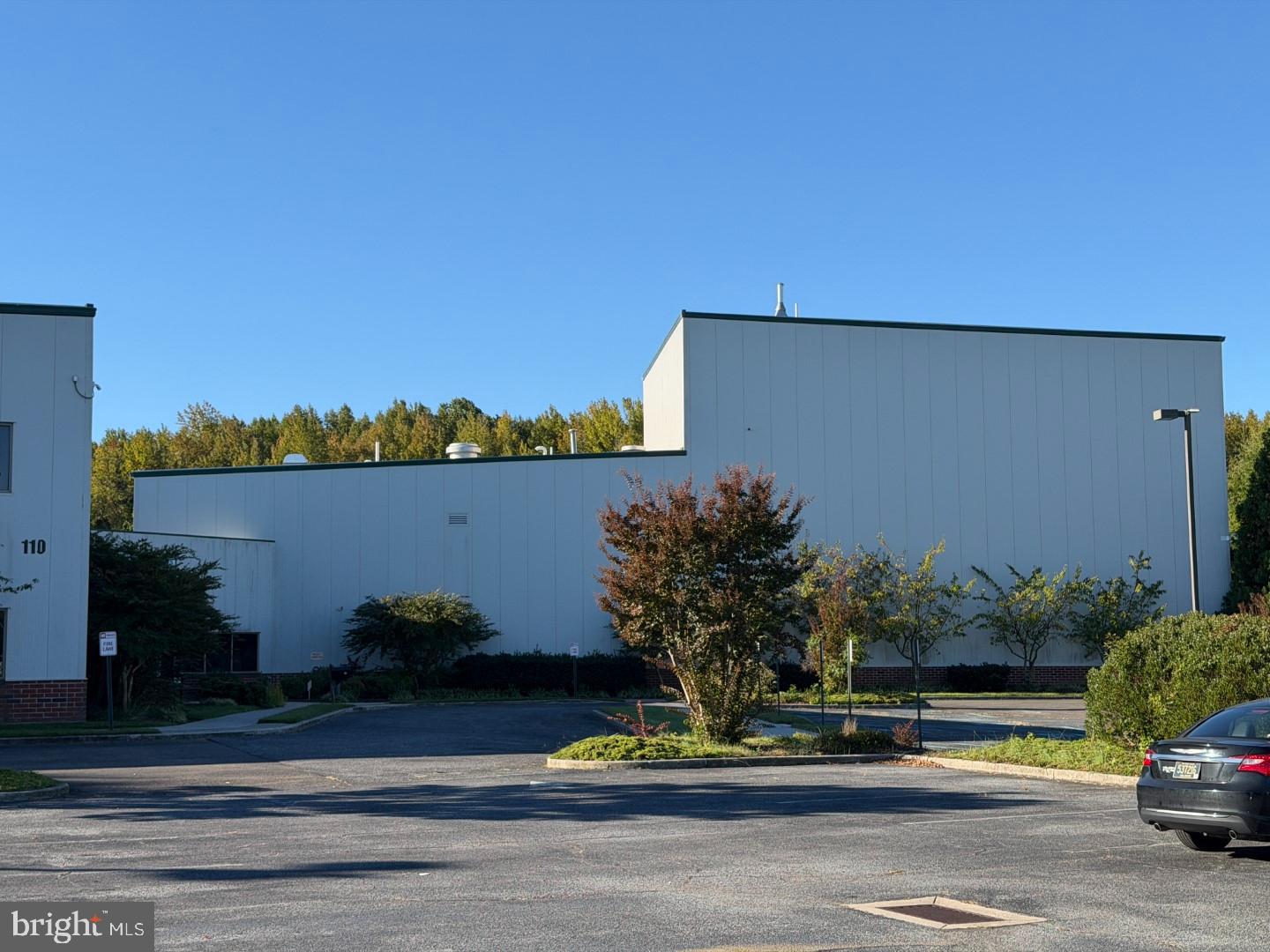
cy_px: 476
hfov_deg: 39.7
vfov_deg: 30.3
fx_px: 1761
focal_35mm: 48
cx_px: 635
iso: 64
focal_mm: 6.76
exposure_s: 1/2865
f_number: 1.78
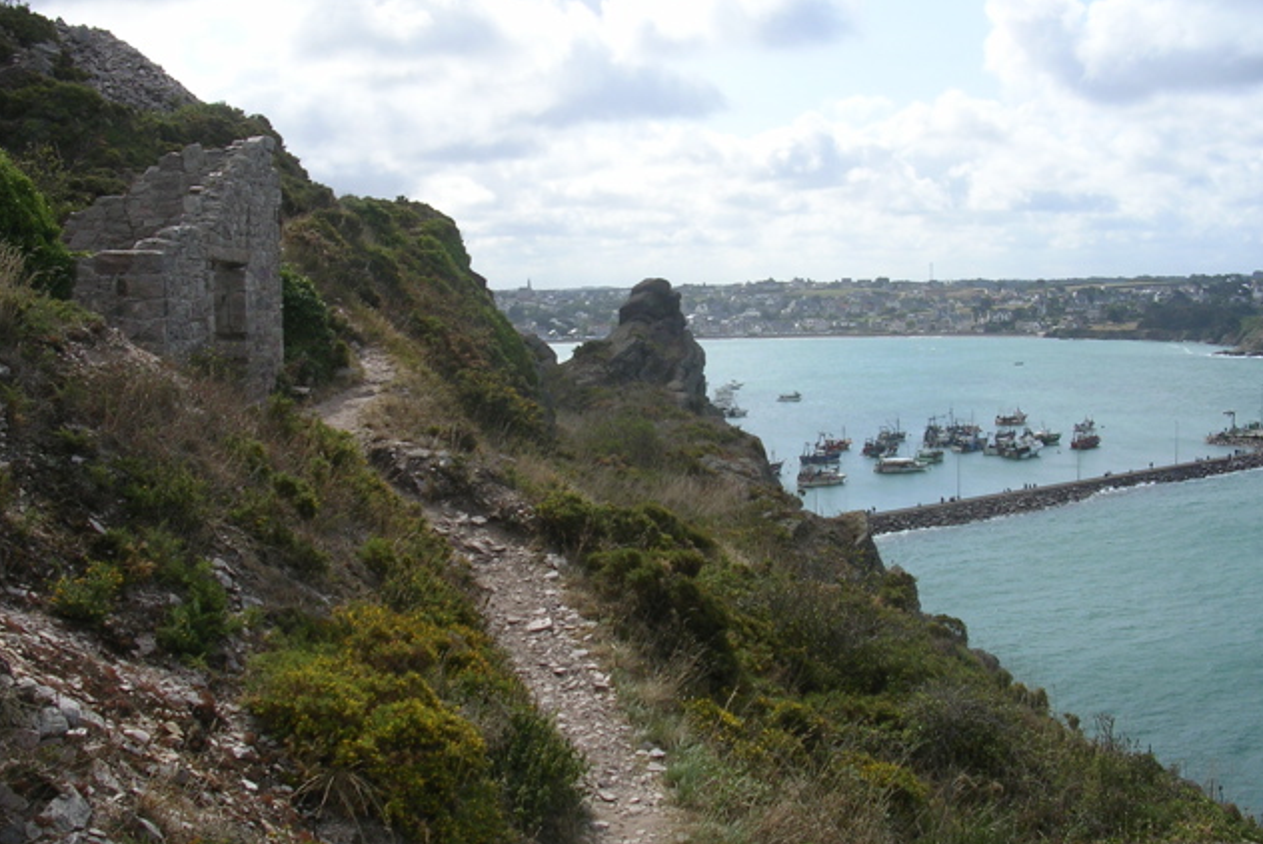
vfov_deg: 33.4
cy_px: 422
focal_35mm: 40
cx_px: 632
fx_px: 1404
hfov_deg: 48.4
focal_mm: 5.8
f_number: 5.6
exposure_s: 1/384
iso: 50
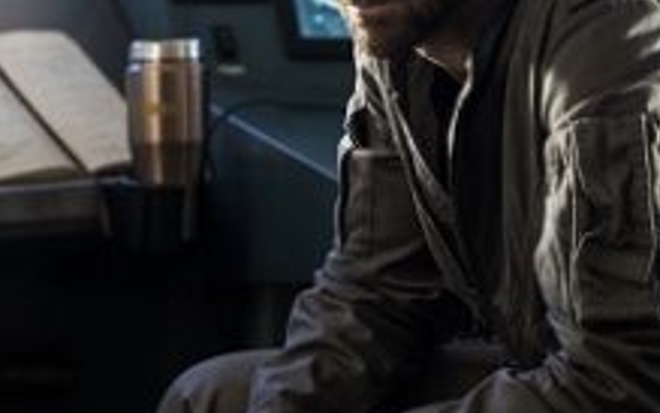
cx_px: 315
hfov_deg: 9.0
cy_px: 65
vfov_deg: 5.6
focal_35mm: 233
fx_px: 4192
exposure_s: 1/125
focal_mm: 130
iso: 4000
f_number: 4
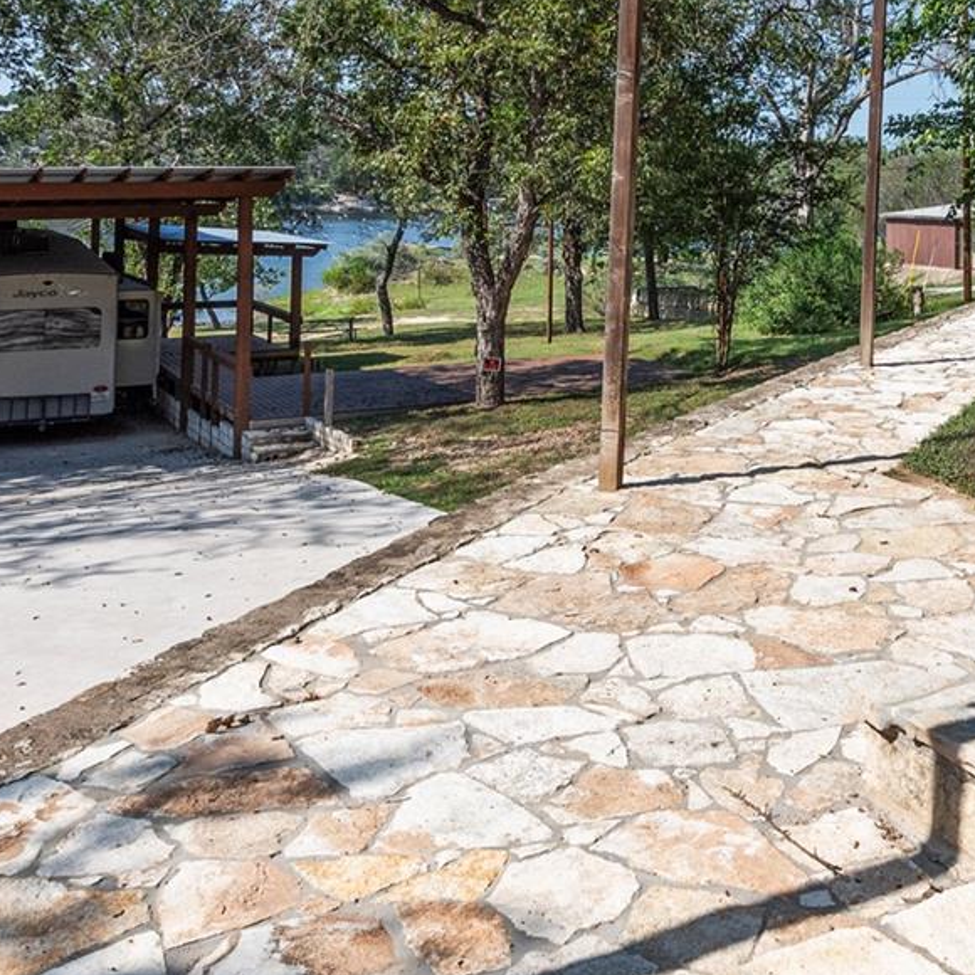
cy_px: 222
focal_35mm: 42
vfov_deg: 38.8
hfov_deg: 38.2
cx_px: 807
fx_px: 1338
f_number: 8
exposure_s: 1/1000
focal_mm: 14
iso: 400
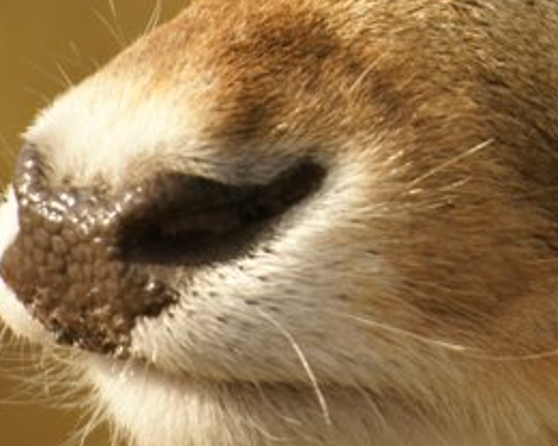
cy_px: 73
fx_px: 20594
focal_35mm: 1247
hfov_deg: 1.6
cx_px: 537
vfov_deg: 1.2
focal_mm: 300
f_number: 5.6
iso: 200
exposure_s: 1/500
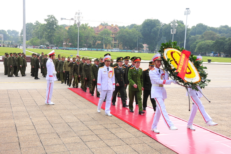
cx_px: 116
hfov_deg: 46.4
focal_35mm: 42
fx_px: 269
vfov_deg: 31.8
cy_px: 77
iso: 250
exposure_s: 1/125
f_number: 13
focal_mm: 28
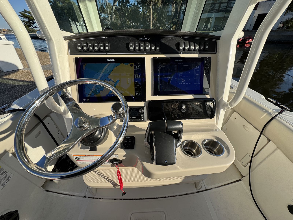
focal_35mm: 14
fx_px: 119
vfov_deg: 85.7
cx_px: 146
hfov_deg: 102.1
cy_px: 110
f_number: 2.2
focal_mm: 2.22
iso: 40
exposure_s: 1/1256
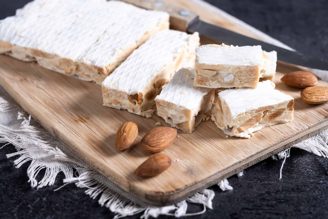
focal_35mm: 90
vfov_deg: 15.2
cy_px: 110
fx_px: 820
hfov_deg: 22.6
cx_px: 164
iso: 100
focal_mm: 60
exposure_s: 1/200
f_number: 5.6
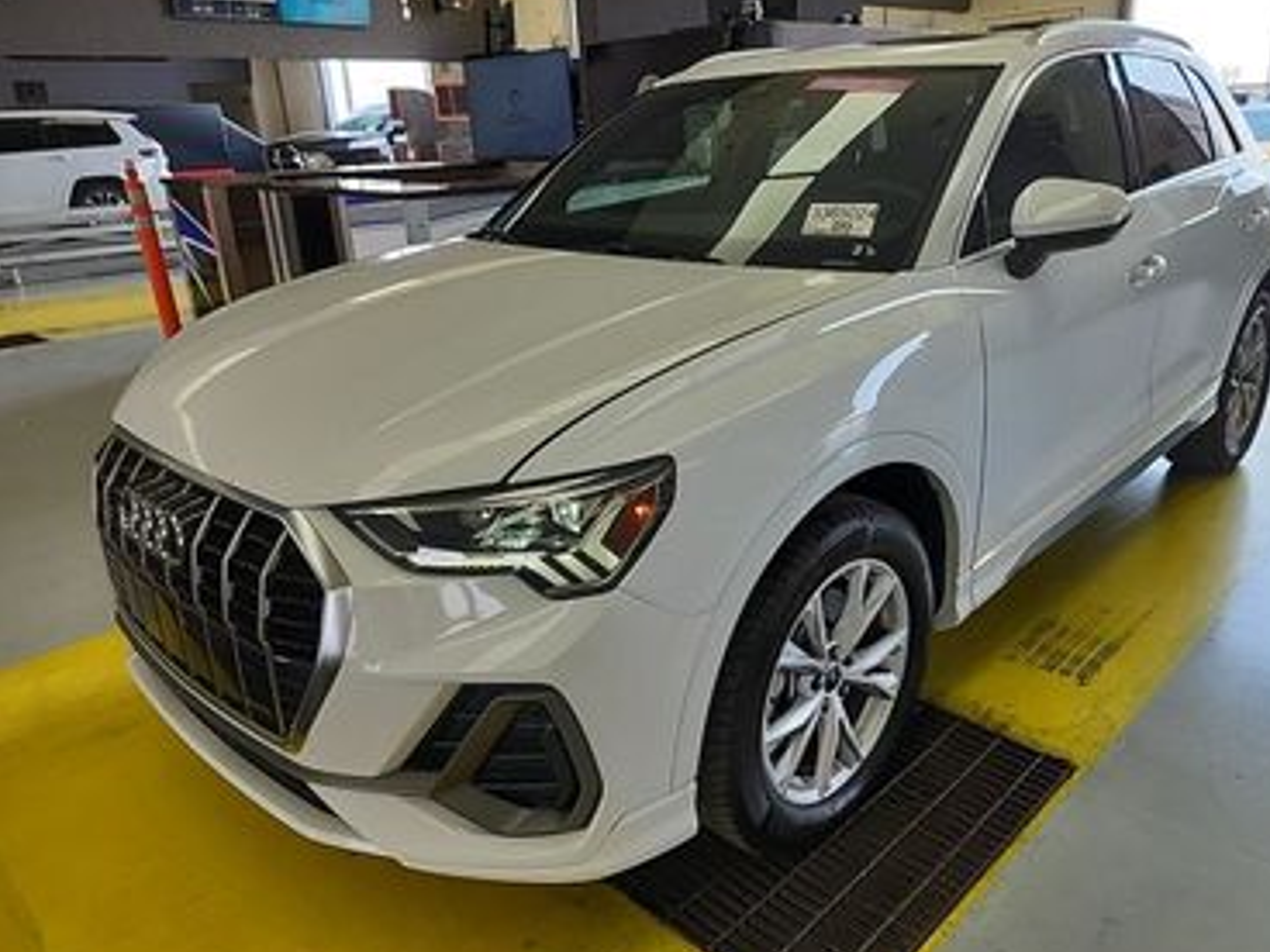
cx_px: 683
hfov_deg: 69.3
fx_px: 917
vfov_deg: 54.9
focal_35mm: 25
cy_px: 469
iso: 50
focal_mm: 5.4
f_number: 1.8
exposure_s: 1/185
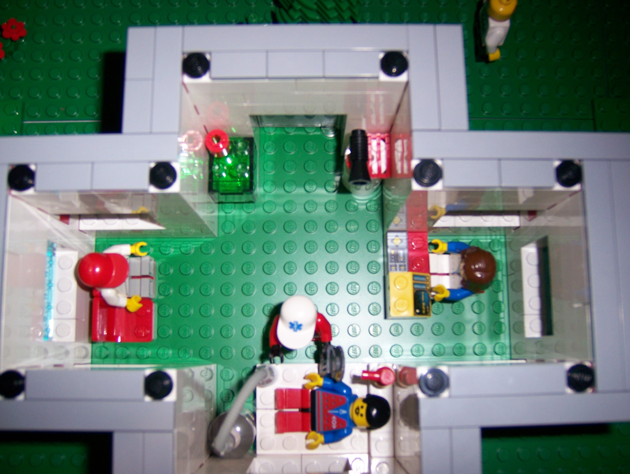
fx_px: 656
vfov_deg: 39.7
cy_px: 237
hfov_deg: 51.3
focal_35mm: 36
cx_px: 315
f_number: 2.8
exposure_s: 1/60
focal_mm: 6
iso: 100
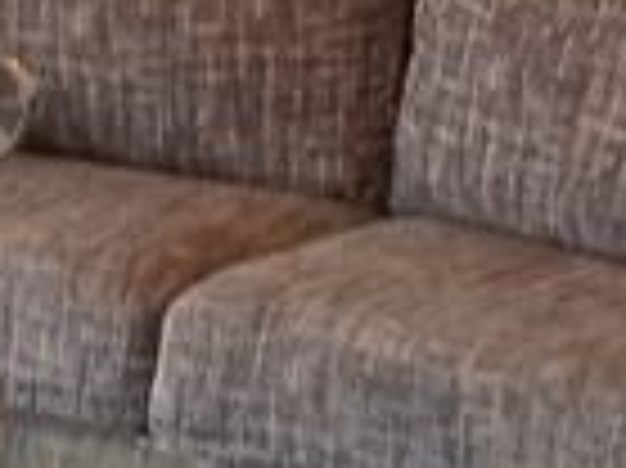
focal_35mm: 192
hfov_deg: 10.2
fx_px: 3469
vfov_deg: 7.7
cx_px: -18
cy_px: 54
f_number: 1.7
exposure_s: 1/60
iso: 100
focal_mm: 4.25
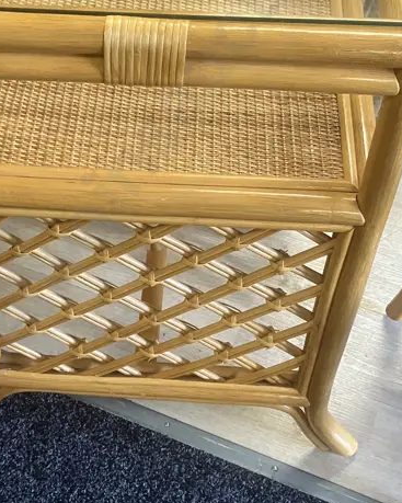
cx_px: 148
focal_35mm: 61
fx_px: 907
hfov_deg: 24.9
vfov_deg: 30.6
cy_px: 149
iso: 160
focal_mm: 3.99
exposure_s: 1/50
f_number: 1.8
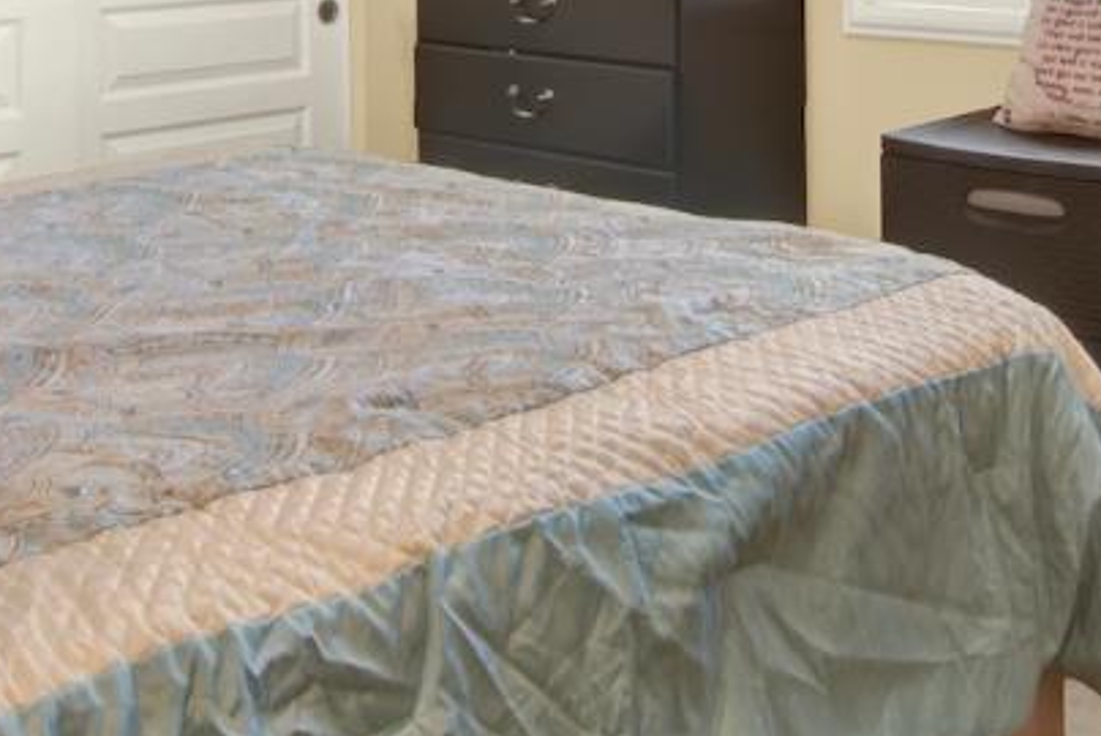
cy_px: -142
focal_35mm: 52
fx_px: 1591
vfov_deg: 23.8
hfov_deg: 38.2
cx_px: 570
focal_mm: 14
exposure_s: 1/2
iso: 100
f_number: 14
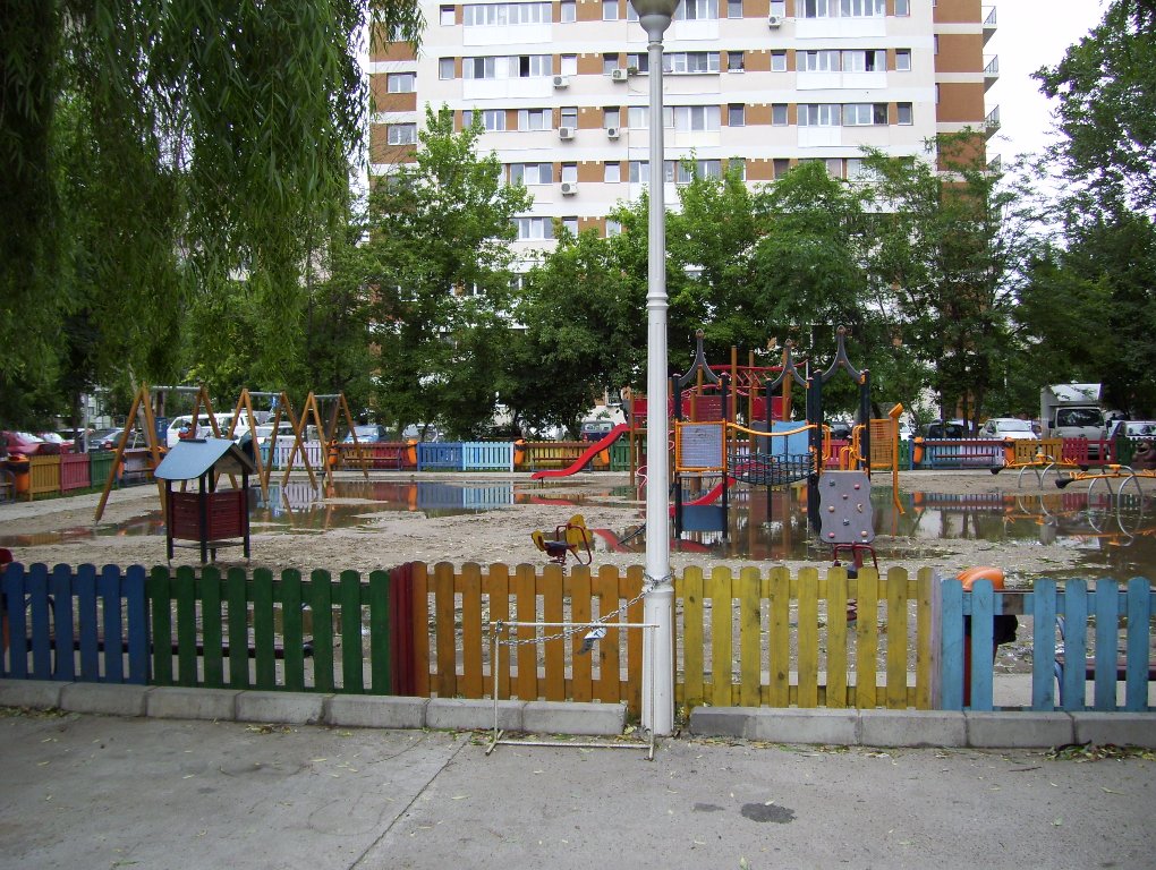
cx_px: 578
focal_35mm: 36
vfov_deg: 39.7
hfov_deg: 51.3
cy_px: 435
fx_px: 1204
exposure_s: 1/250
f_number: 2.7
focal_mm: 6
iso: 80
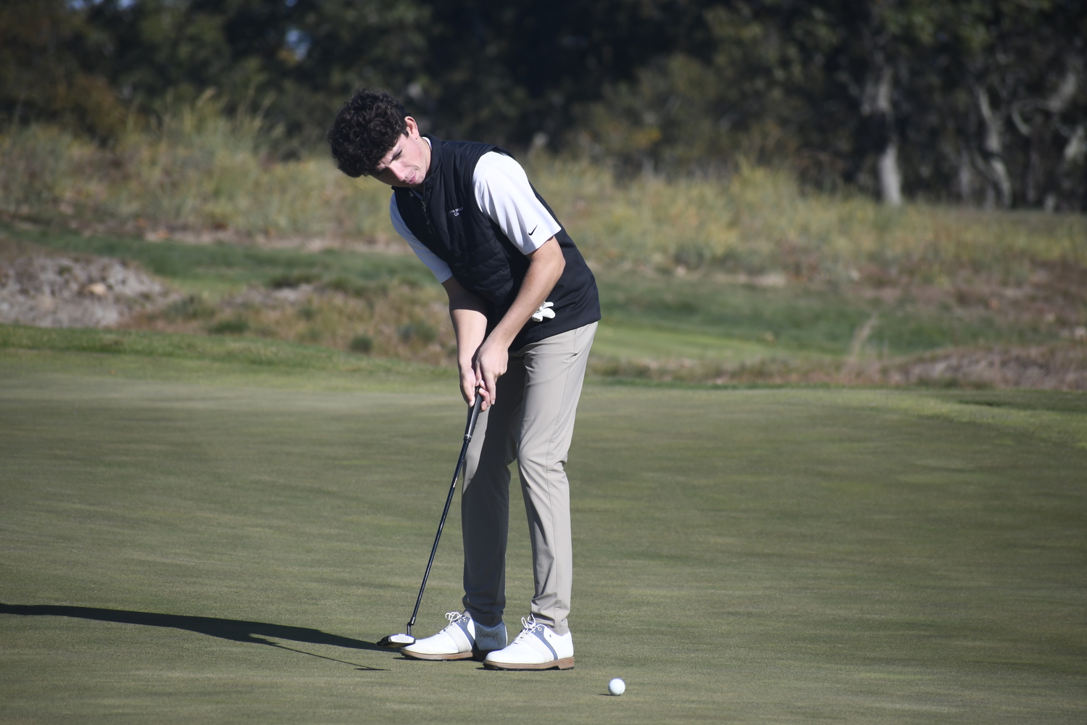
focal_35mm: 330
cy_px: 362
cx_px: 544
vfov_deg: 4.2
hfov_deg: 6.2
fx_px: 9963
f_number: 5.6
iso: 400
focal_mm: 220
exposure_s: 1/2500
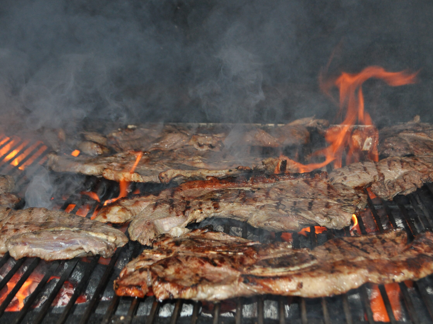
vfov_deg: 22.3
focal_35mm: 66
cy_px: 161
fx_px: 826
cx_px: 229
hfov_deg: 29.4
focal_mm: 40
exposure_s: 1/60
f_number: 5.3
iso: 800
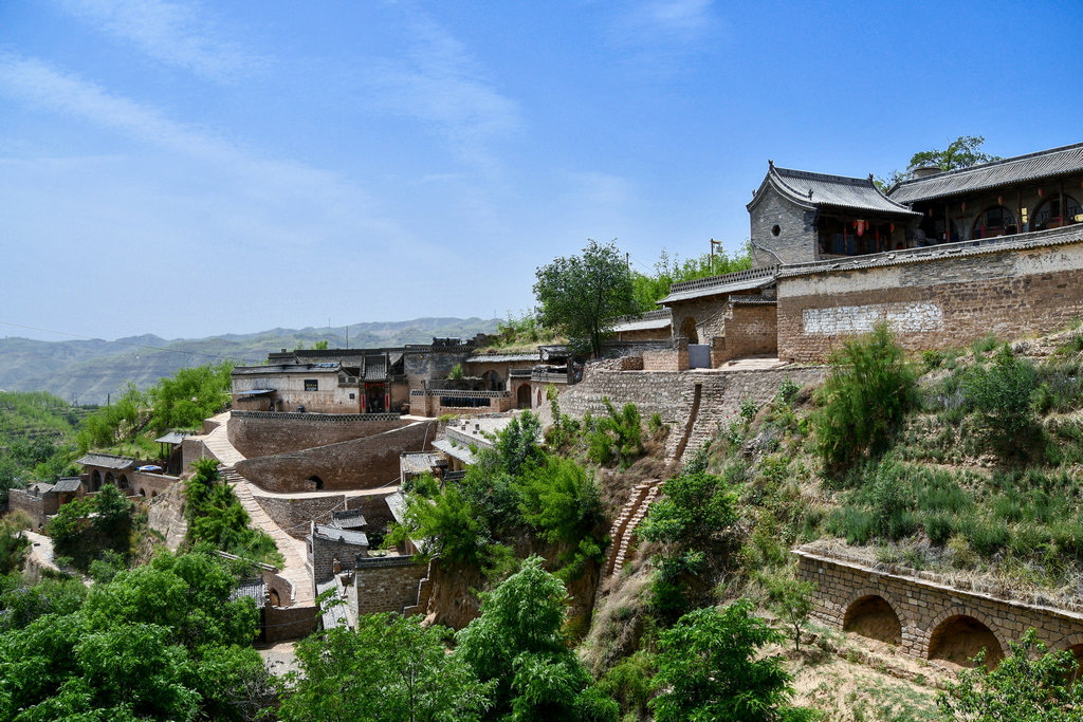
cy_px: 361
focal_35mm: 27
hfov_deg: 67.4
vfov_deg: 47.9
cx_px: 542
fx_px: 812
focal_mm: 18
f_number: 6.3
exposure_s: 1/800
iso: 160
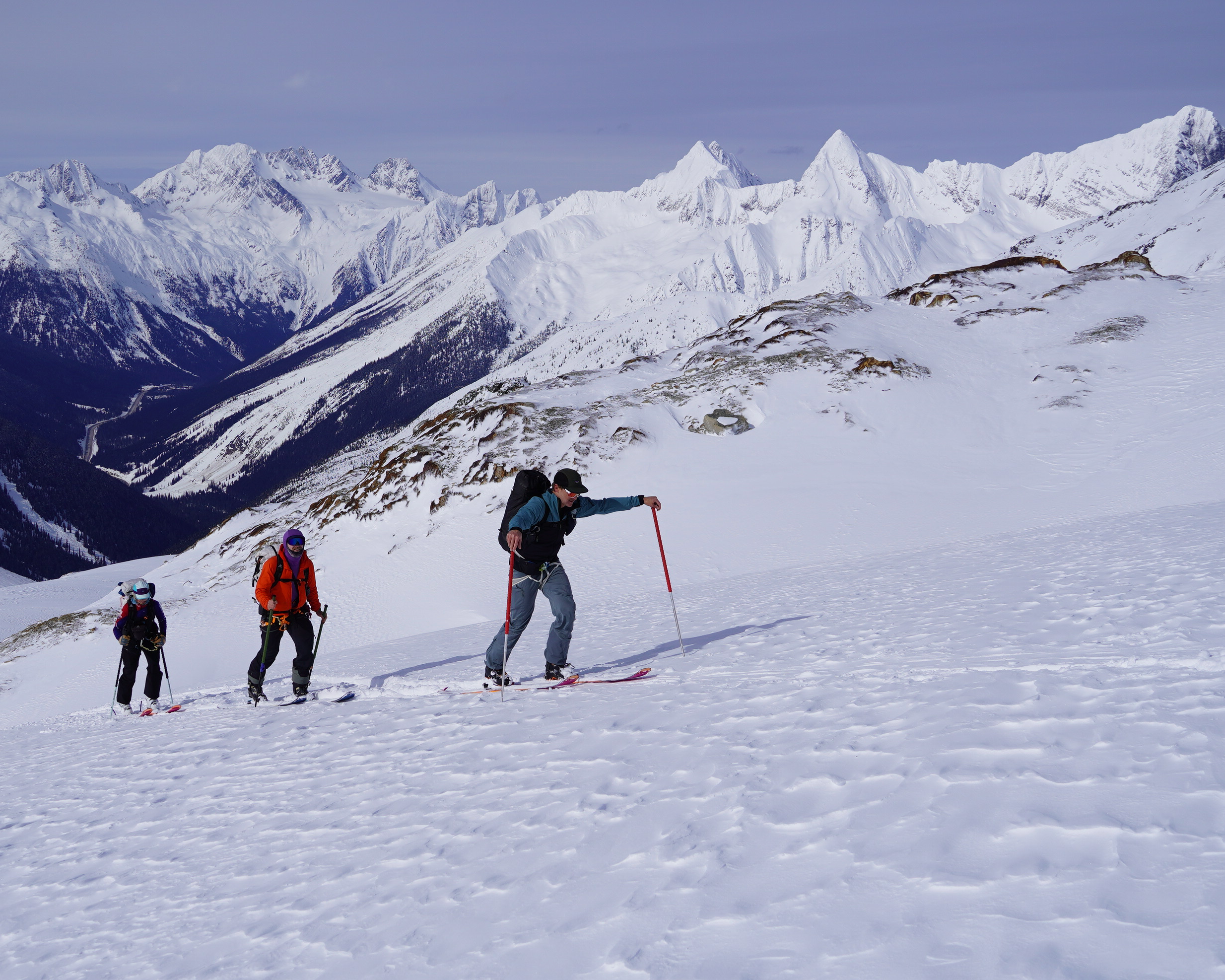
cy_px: 495
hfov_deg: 38.7
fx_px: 1740
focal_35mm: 48
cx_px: 509
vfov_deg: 31.4
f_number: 5
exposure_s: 1/2500
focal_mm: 28
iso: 100
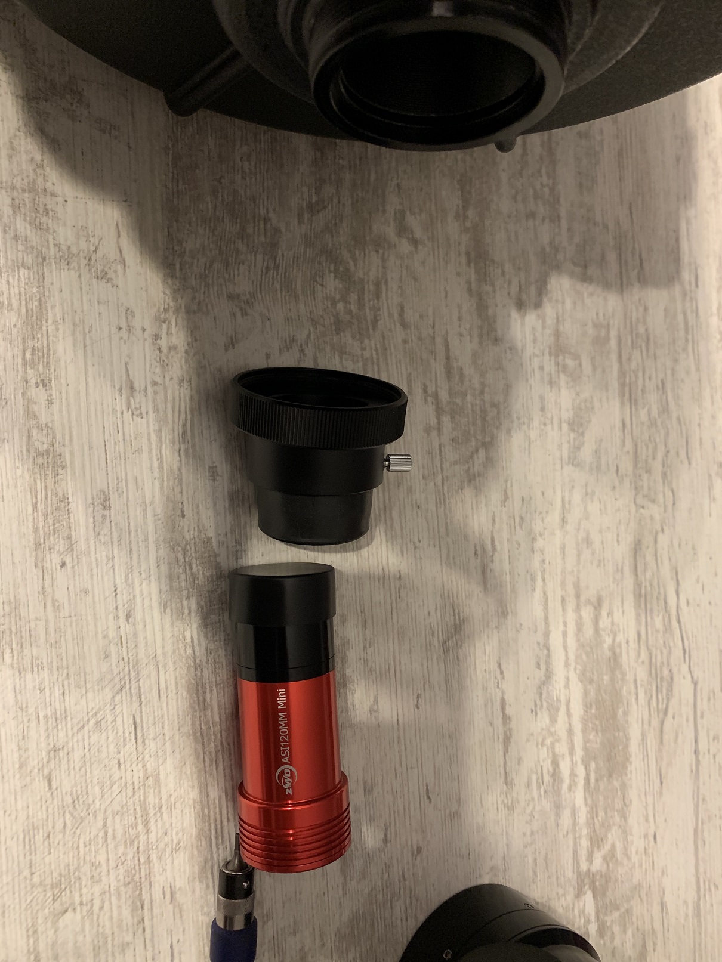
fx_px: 723
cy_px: 481
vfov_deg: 67.3
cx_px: 361
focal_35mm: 26
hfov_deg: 53.1
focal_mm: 4.25
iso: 400
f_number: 1.8
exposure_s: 1/33
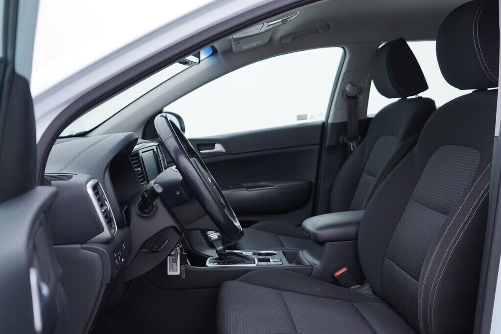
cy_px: 167
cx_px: 250
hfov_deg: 53.1
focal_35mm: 36
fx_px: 501
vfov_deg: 36.9
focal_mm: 24
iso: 125
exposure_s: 1/50
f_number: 3.2
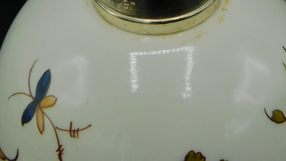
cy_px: -36
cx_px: 154
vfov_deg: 21.3
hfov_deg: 39.8
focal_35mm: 52
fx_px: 394
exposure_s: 1/320
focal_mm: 4
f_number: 3
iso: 125
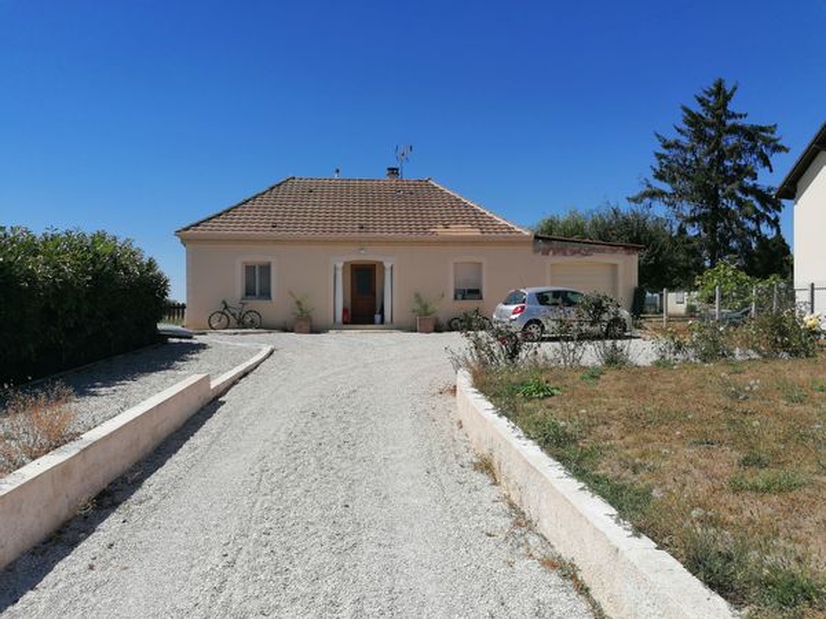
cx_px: 413
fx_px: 644
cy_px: 310
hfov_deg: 65.3
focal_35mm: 27
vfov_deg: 51.4
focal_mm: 4.75
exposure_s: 1/2463
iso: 50
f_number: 1.8
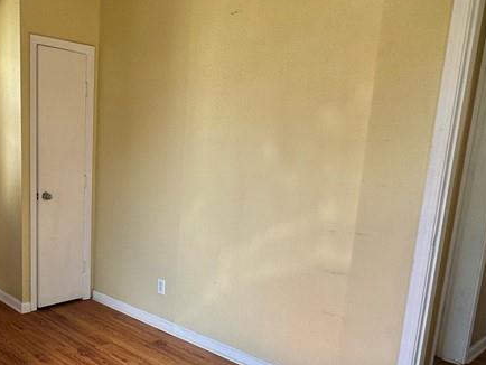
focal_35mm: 33
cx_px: 95
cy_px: 241
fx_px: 464
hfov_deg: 51.7
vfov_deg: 42.5
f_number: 2.2
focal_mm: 2.22
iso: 64
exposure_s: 1/99
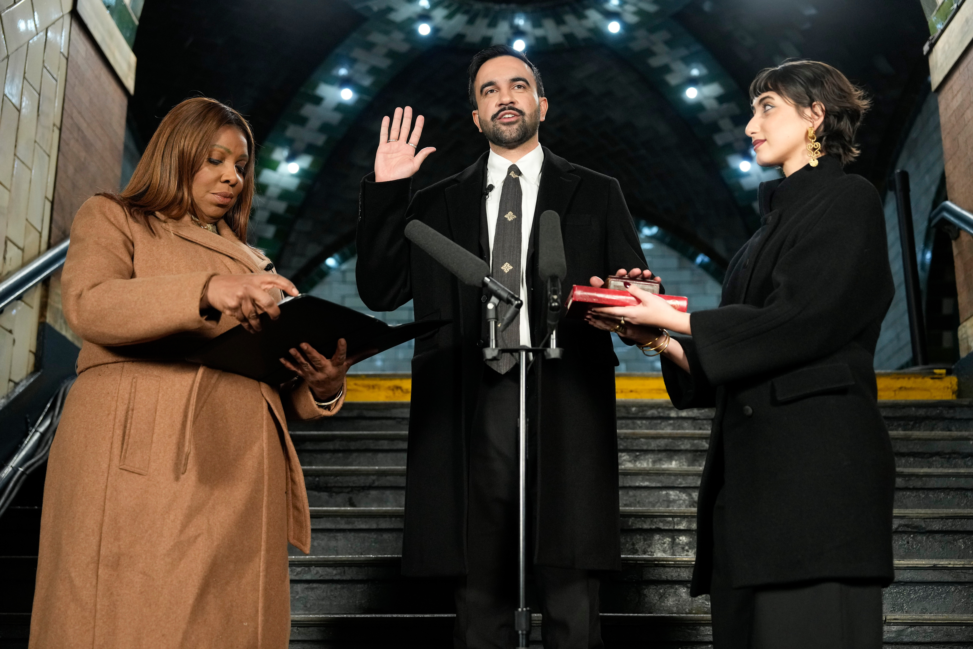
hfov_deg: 42.7
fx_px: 1243
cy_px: 324
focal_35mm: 46
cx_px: 486
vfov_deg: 29.2
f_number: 2.8
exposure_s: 1/160
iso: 2500
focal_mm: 46
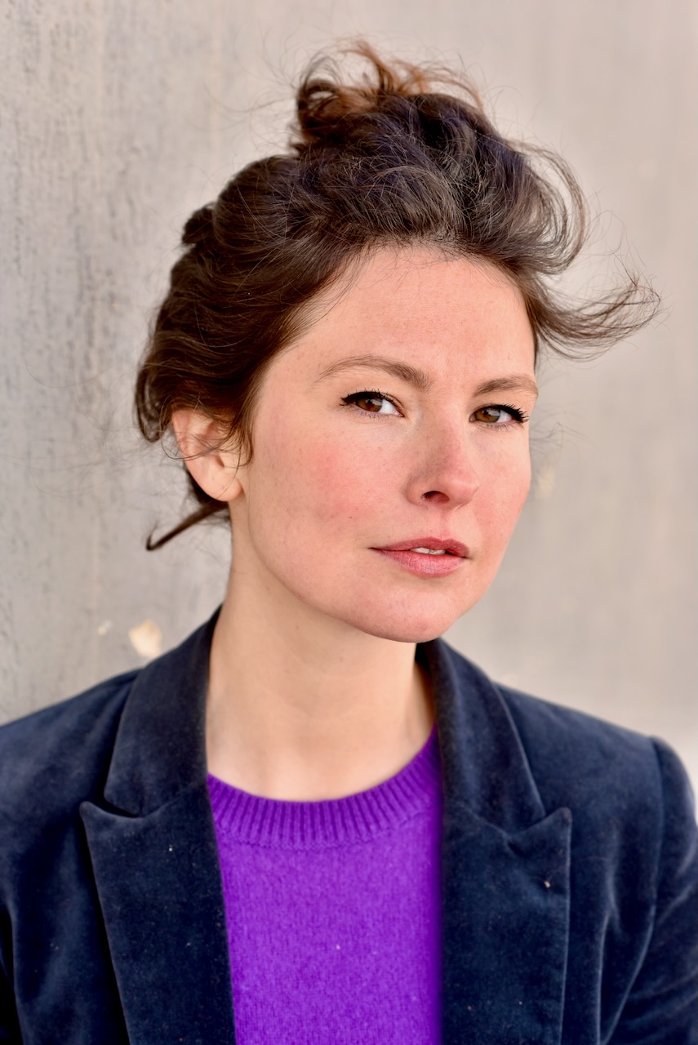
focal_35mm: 85
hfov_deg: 16.1
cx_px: 349
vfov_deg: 23.9
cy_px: 522
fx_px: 2469
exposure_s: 1/640
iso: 400
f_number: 5
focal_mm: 85
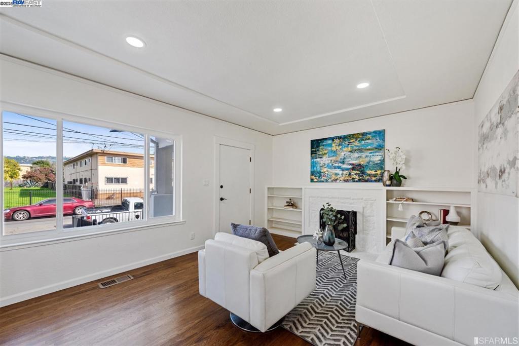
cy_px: 173
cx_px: 260
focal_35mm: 14
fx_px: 202
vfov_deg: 81.2
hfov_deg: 104.2
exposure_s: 1/15
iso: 320
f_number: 11
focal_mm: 14
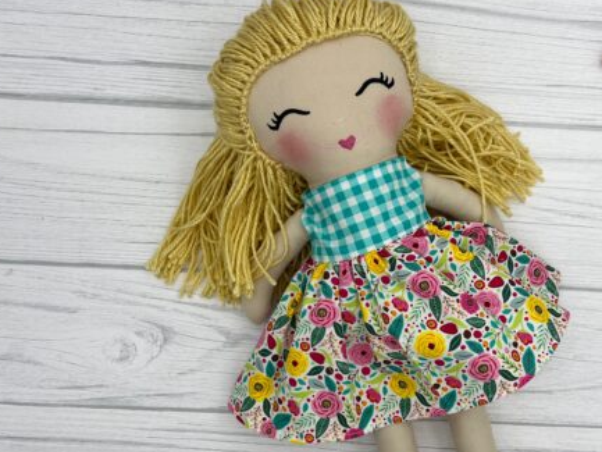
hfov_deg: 51.1
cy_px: 274
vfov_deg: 39.5
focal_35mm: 36
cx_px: 352
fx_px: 626
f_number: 1.5
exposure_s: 1/1575
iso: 50
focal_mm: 5.7
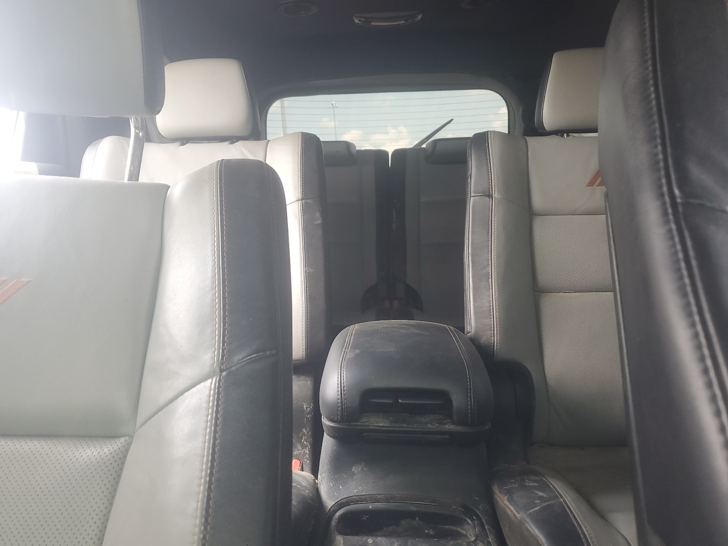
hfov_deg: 67.3
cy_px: 273
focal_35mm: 26
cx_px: 364
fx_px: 547
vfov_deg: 53.1
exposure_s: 1/60.2
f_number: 1.5
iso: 61
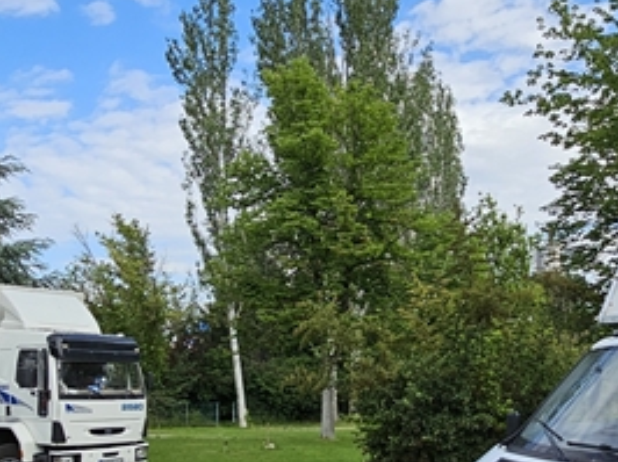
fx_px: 785
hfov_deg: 43.0
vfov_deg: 31.9
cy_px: 375
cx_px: 330
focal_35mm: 44
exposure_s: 1/1746
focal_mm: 2.2
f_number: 2.2
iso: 50
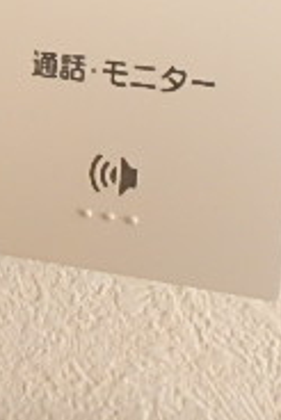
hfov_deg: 16.1
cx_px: -167
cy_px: -91
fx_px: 888
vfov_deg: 24.1
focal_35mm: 76
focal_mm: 3.7
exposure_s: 1/30
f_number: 3.5
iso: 400
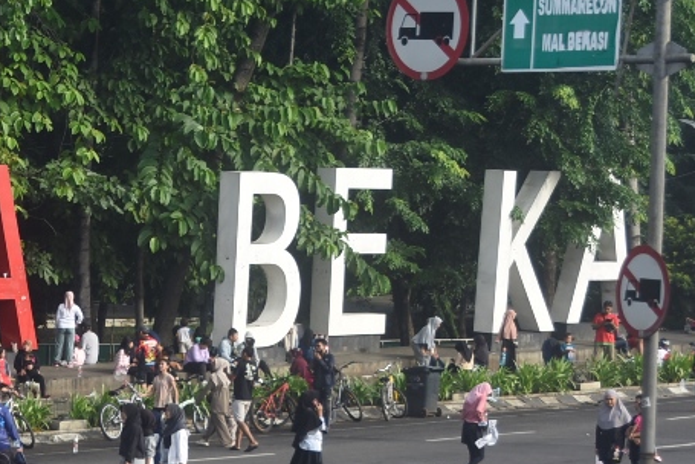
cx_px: 124
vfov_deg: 7.0
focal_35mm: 197
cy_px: 458
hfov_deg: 10.4
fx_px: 3805
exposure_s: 1/200
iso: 160
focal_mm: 52
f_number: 7.1
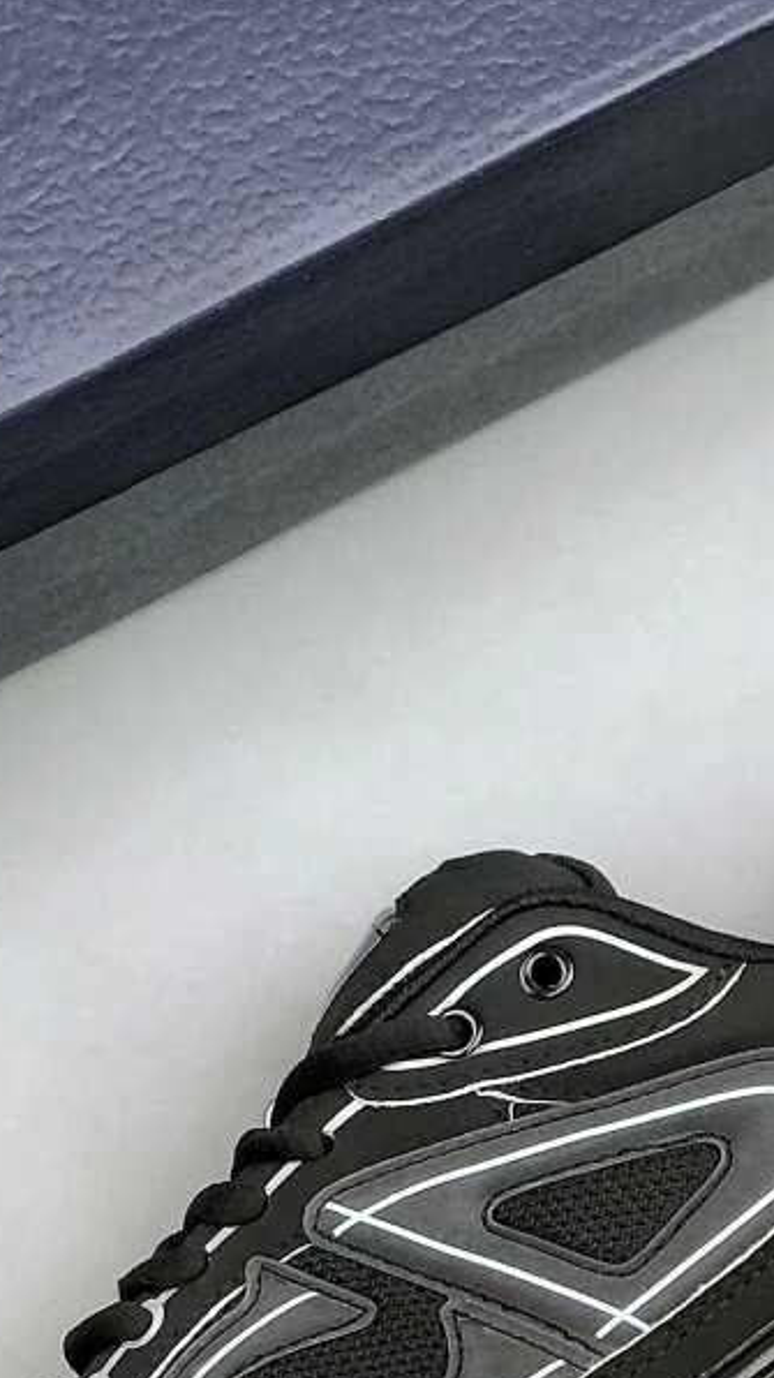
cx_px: 363
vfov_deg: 14.3
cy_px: 449
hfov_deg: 8.1
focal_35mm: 150
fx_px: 5476
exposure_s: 1/33
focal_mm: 6.6
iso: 32
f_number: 2.8
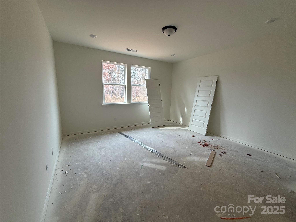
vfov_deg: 85.7
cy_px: 111
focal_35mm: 14
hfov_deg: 102.1
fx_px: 120
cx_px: 148
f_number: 2.2
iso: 50
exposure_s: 1/99
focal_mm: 2.22
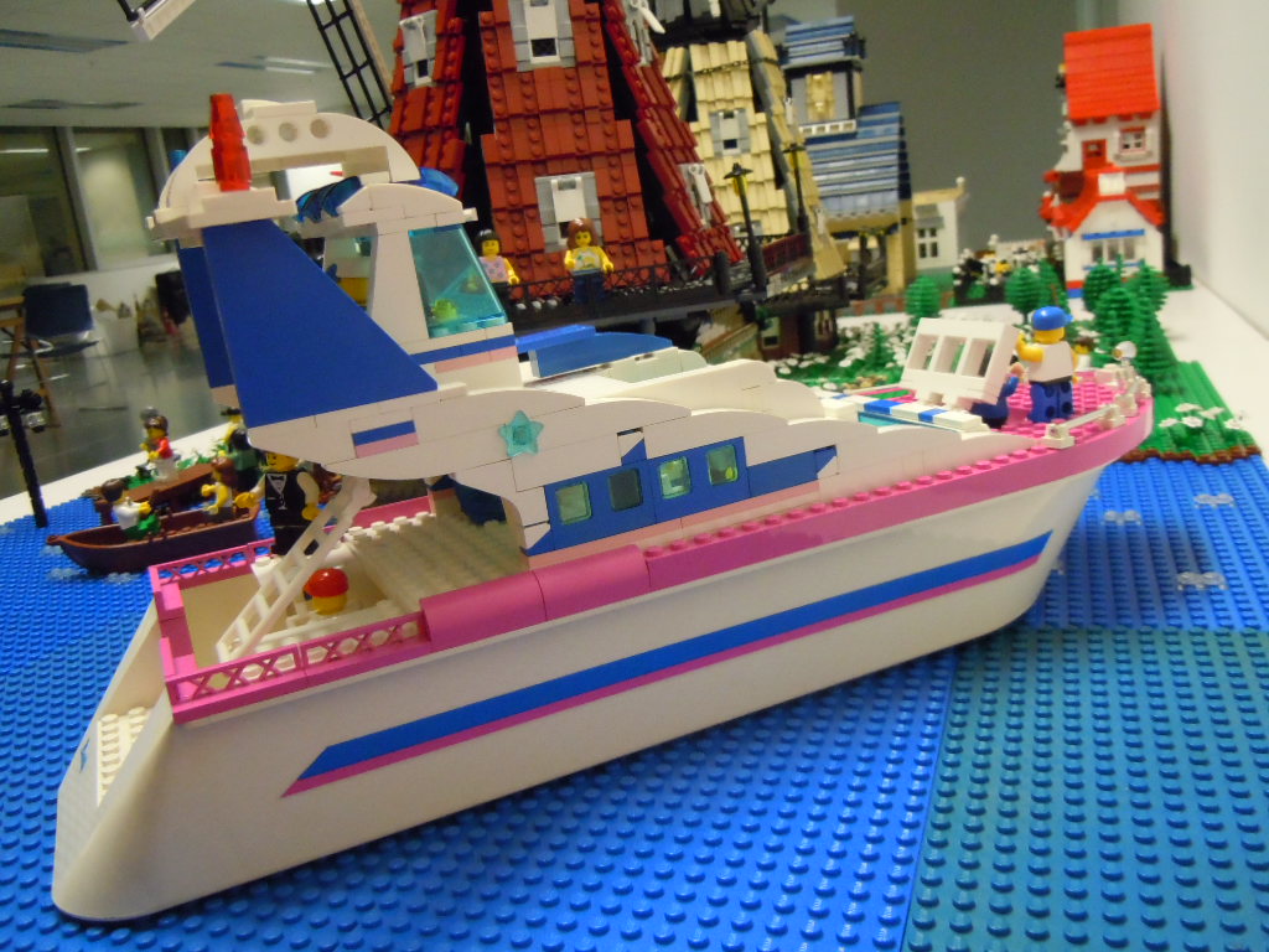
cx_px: 634
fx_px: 1100
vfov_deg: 46.8
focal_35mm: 30
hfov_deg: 60.0
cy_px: 476
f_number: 3.5
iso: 800
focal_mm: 5.4
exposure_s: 1/80
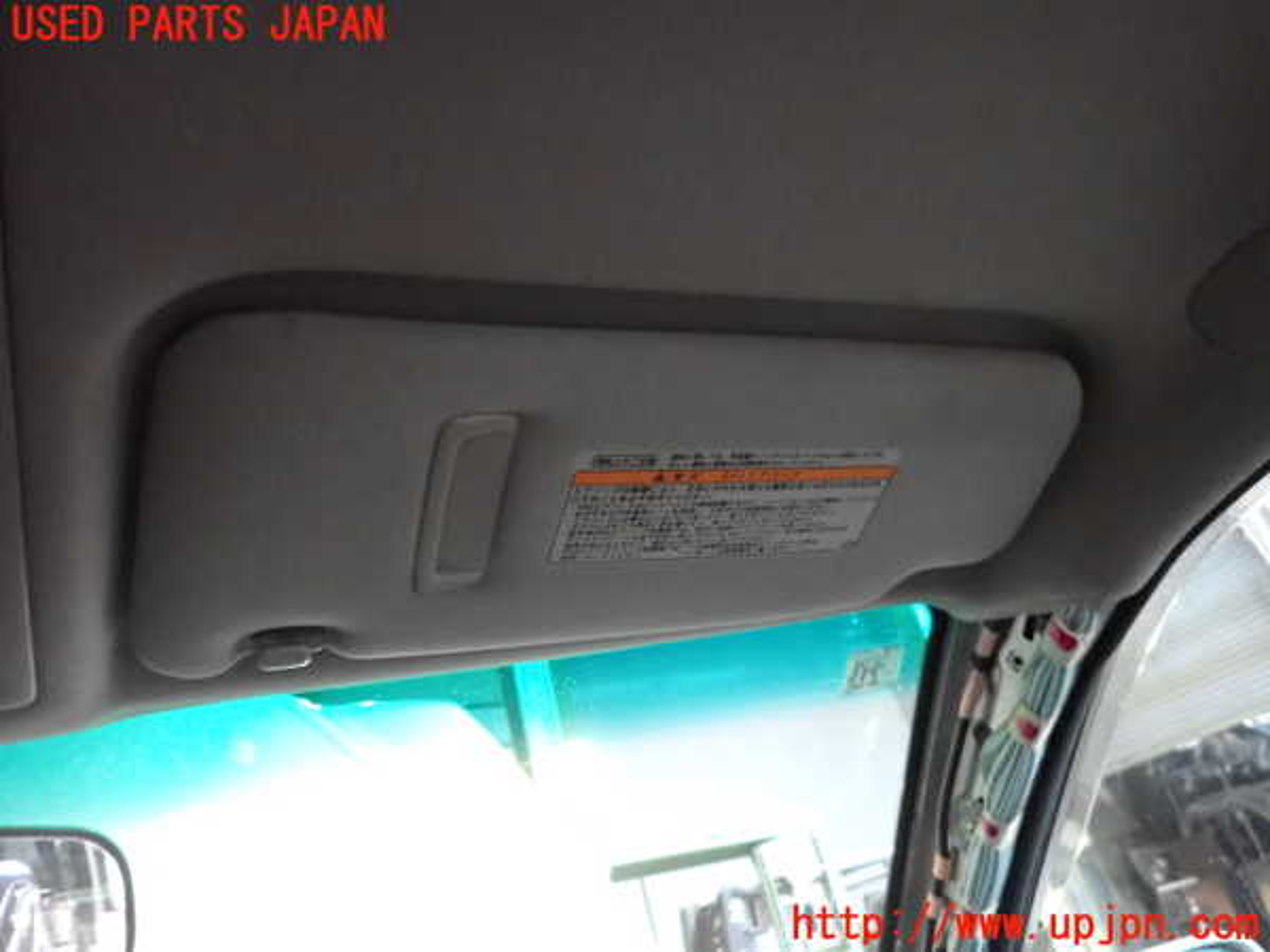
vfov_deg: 54.9
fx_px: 917
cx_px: 635
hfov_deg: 69.4
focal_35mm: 25
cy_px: 476
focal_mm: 4.5
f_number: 2
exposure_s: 1/100
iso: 2000
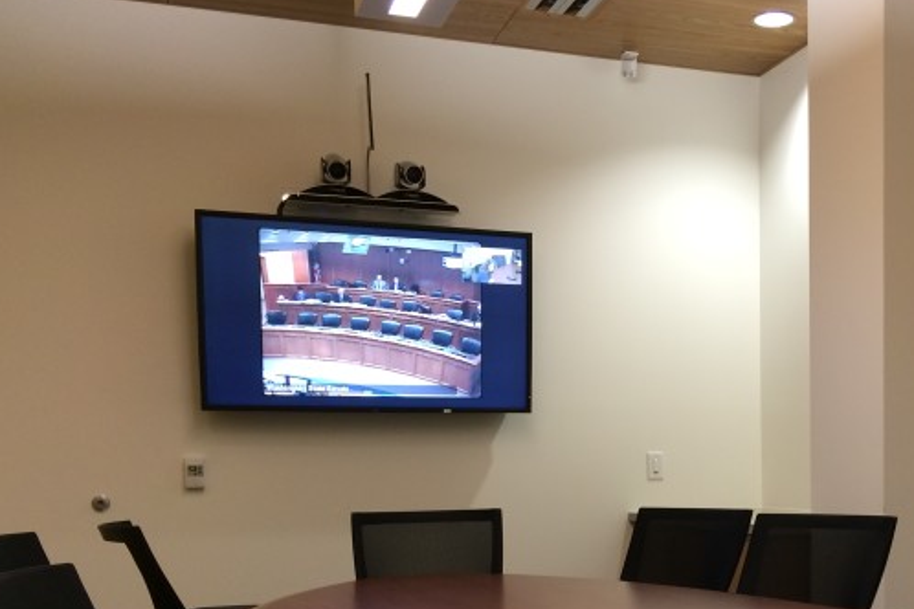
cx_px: 668
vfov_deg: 27.3
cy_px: 519
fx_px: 1219
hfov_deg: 40.1
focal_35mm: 48
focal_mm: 4.15
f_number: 2.2
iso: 100
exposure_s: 1/30
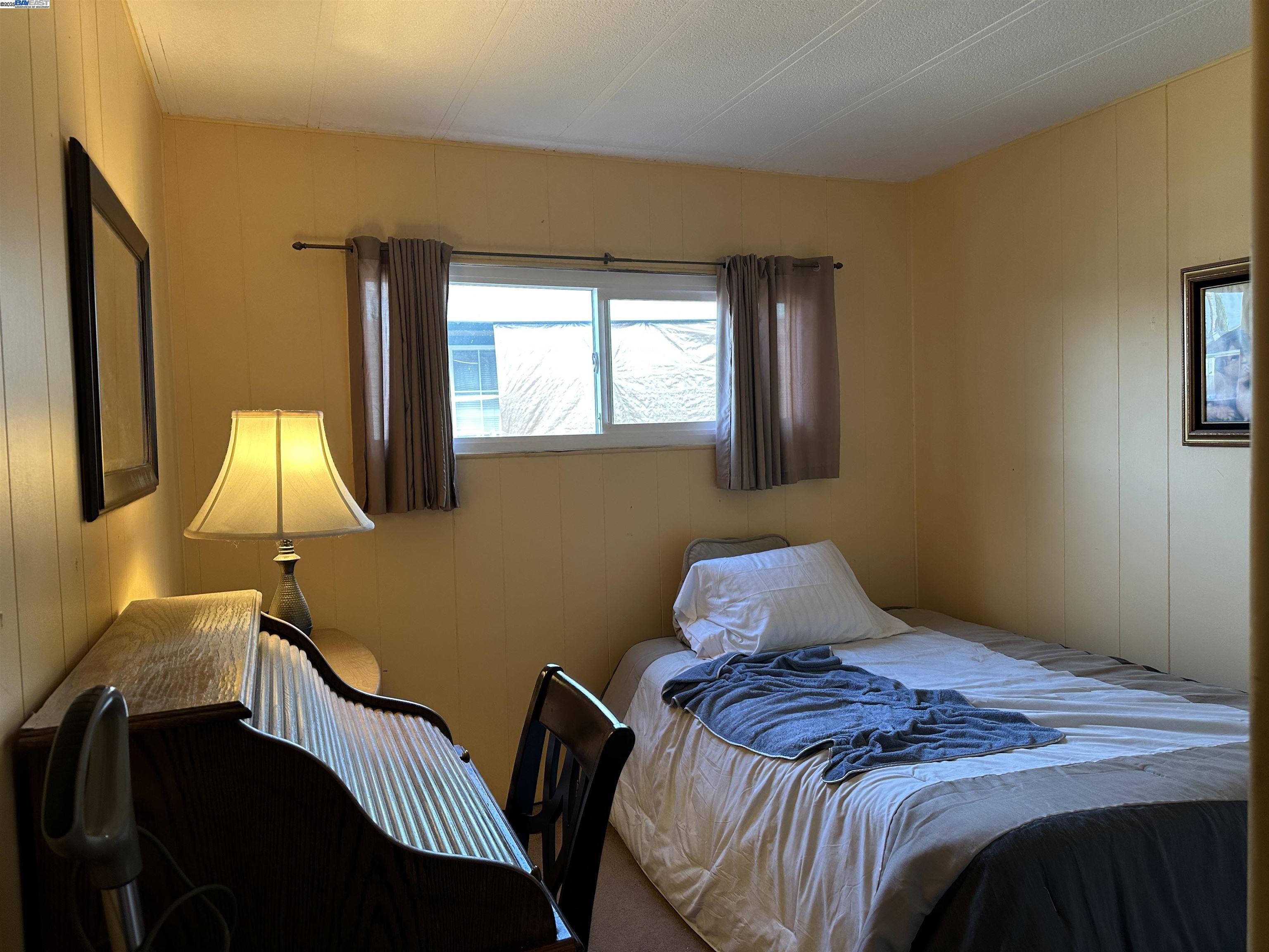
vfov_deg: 56.8
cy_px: 476
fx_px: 880
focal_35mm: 24
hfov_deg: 71.6
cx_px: 634
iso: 160
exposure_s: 1/60
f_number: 1.78
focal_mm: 6.86
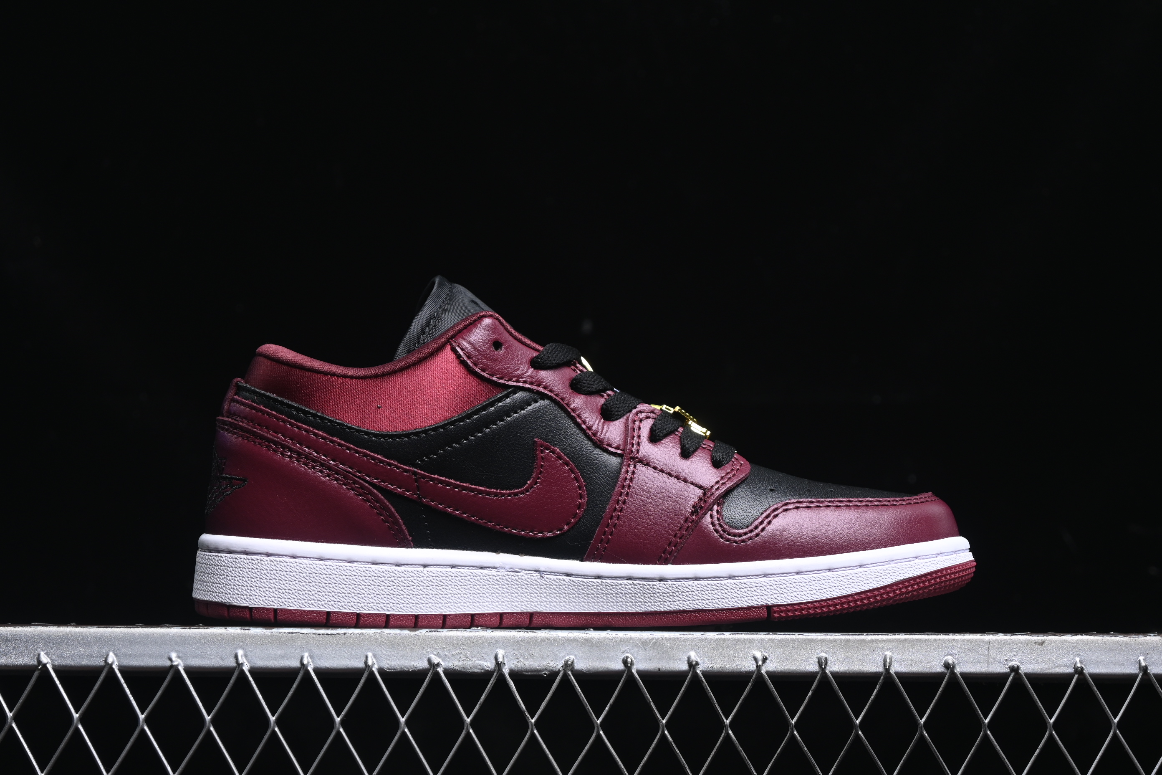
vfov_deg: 18.2
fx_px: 2421
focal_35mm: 75
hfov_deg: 27.0
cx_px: 581
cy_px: 388
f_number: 6.3
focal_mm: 50
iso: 160
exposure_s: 1/50
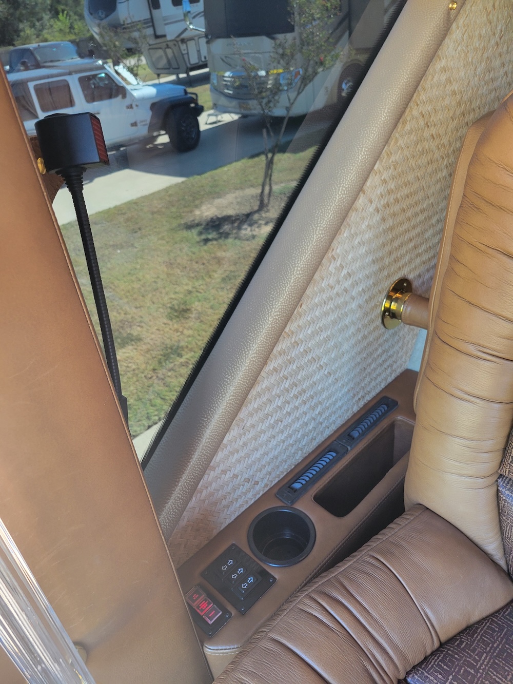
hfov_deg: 53.1
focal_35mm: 26
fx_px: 514
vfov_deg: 67.3
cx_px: 256
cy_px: 342
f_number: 1.8
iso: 160
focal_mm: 5.4
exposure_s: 1/60
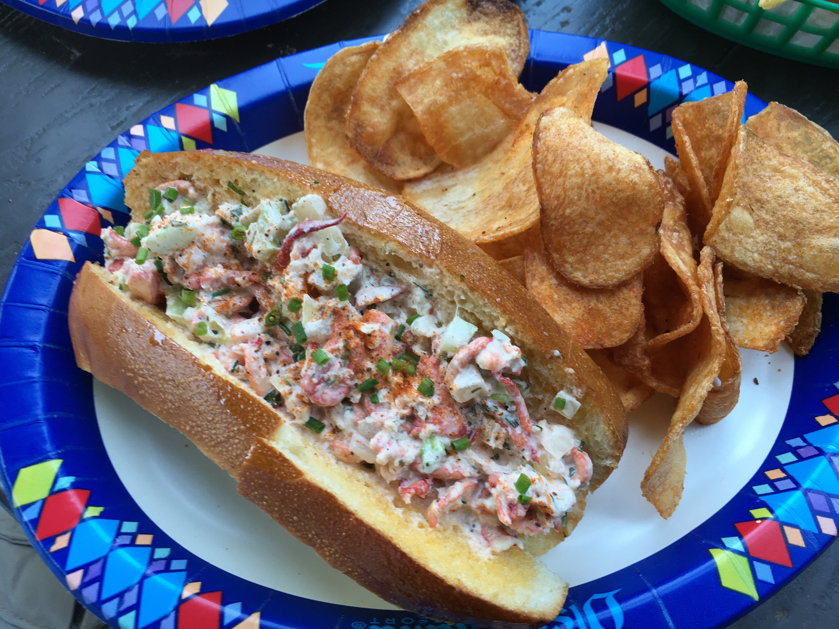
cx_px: 420
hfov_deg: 61.7
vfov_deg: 48.2
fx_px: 703
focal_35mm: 29
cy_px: 314
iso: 32
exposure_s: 1/60
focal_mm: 4.15
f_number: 2.2
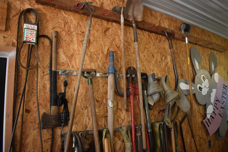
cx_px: 114
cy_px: 76
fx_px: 171
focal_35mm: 27
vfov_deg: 48.0
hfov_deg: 67.3
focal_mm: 18
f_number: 3.5
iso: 800
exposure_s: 1/160
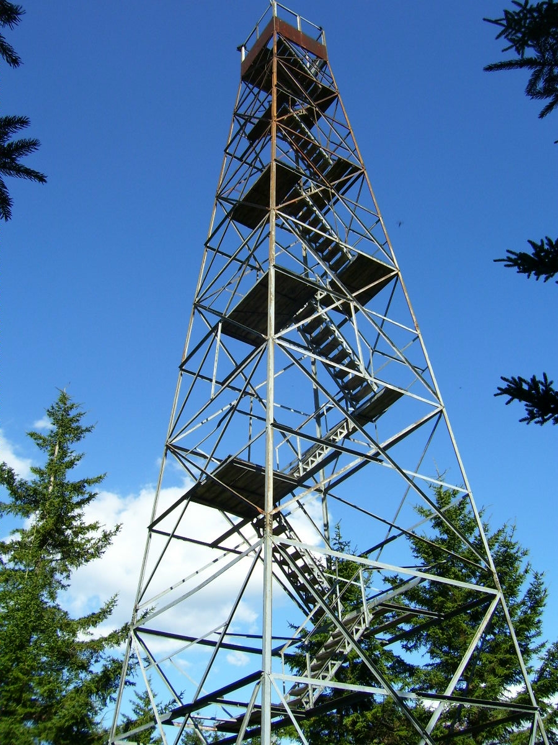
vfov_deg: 54.0
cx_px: 279
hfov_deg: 41.8
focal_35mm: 34
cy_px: 372
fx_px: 731
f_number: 4.8
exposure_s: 1/350
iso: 80
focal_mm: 5.6
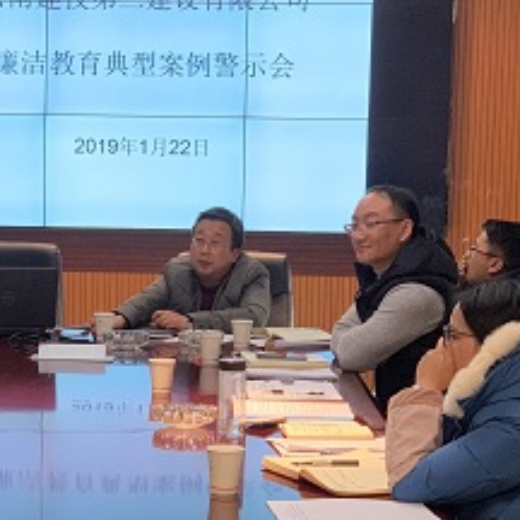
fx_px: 1869
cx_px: 75
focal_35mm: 110
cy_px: 317
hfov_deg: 15.7
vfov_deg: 15.8
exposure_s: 1/50
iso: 400
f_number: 2.4
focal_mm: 6
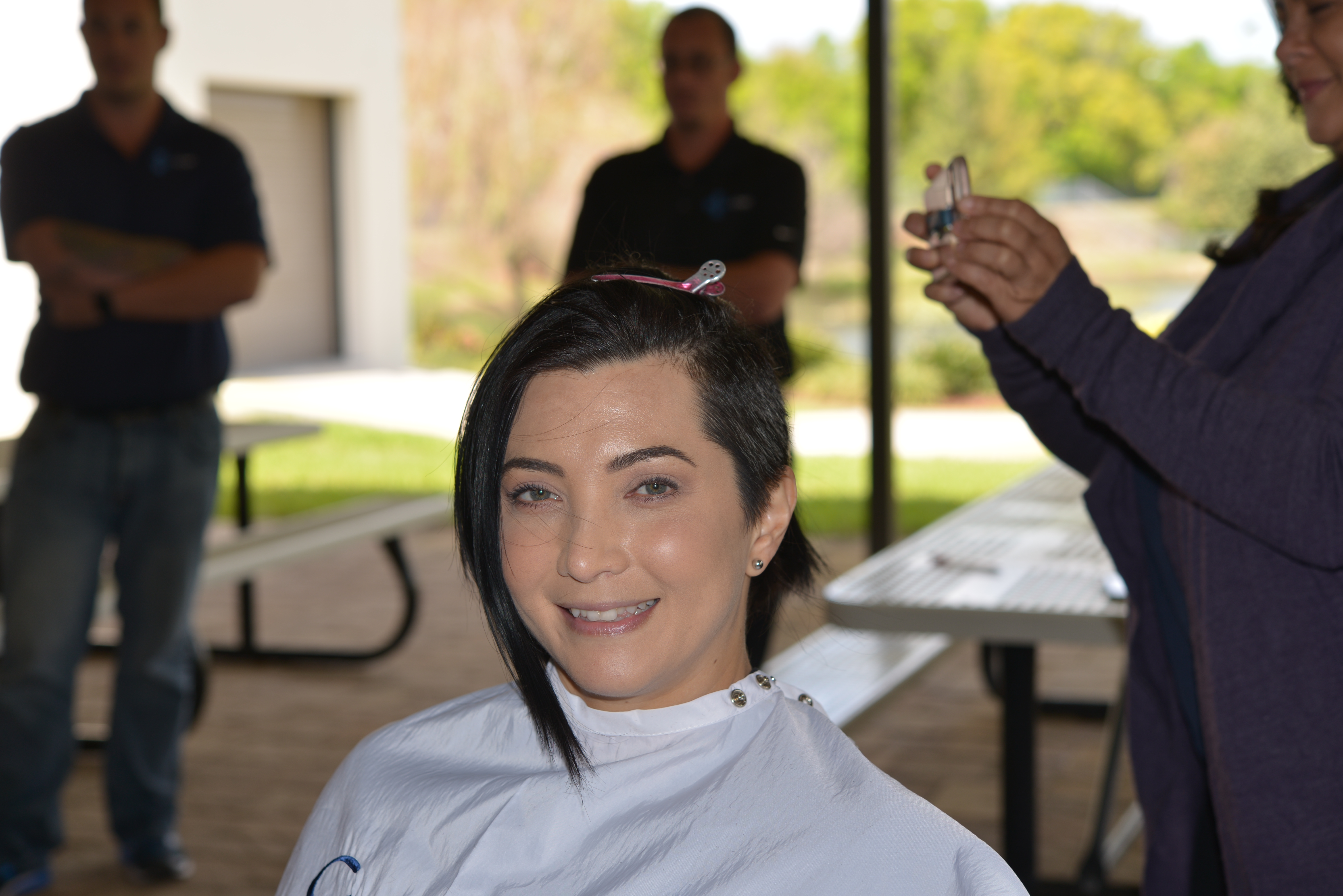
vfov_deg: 22.6
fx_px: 2239
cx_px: 672
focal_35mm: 60
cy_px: 448
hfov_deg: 33.4
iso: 100
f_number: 5.6
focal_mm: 60
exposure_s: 1/200
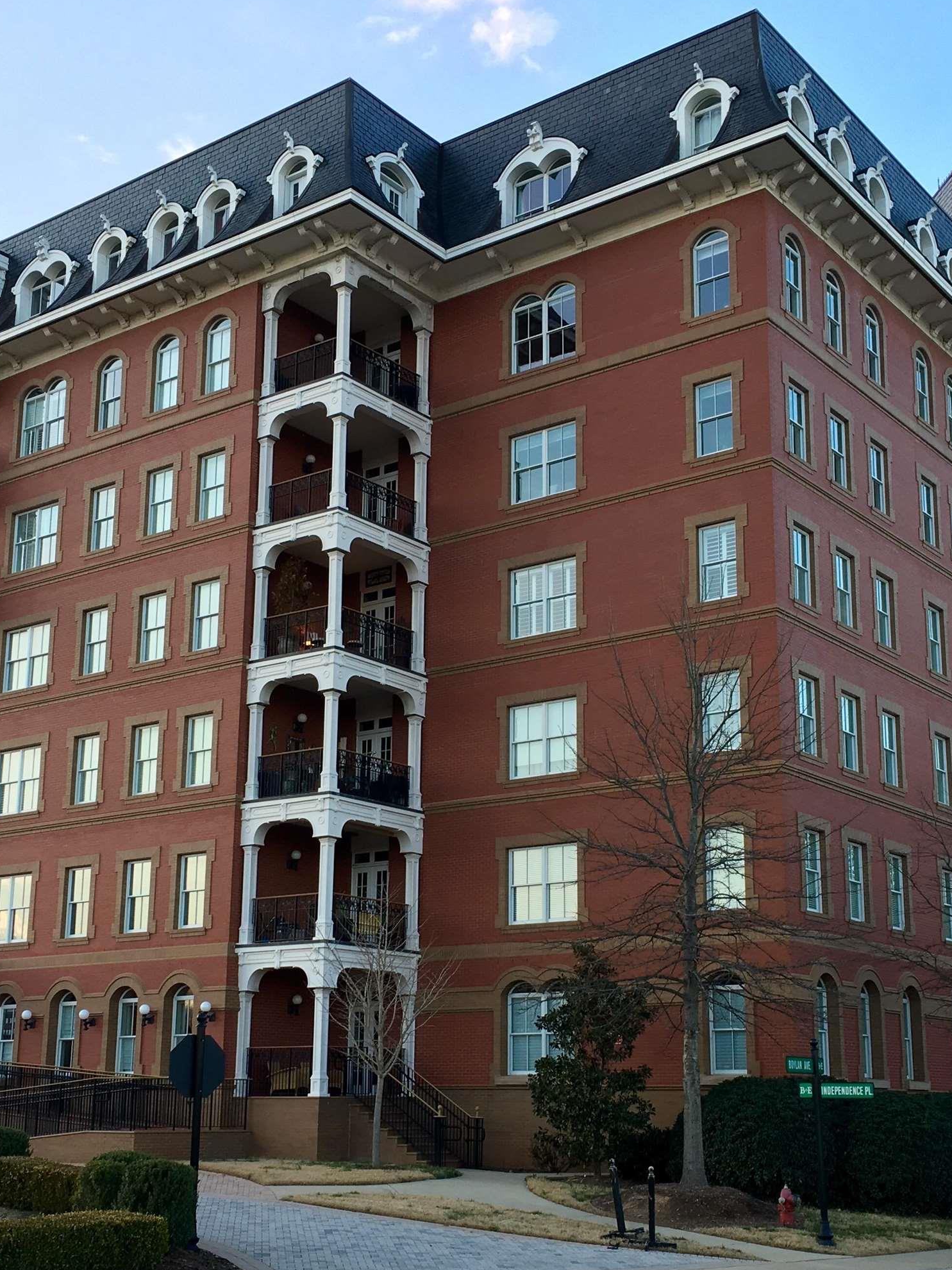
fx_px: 1650
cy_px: 720
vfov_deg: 42.0
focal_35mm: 45
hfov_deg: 32.2
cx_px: 495
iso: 25
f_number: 2.2
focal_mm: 4.15
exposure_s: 1/120
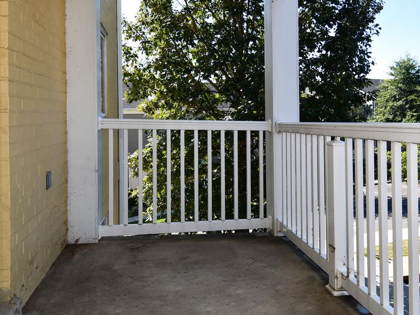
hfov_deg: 56.7
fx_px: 388
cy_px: 121
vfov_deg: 43.9
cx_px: 234
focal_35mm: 32
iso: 100
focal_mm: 12
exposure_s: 1/200
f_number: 7.1
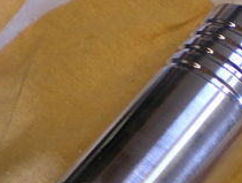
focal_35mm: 115
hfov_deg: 17.0
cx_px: 195
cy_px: 93
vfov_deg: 12.9
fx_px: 805
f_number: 3.1
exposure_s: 1/71.5
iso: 172
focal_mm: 6.3
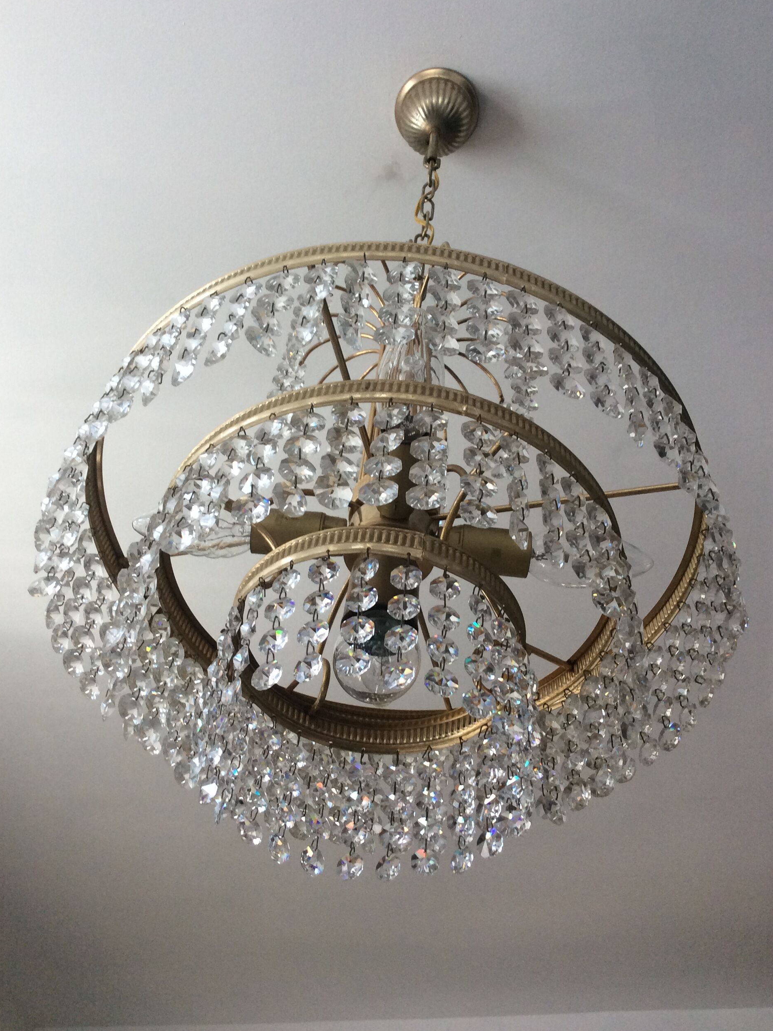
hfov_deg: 42.9
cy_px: 501
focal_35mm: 33
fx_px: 983
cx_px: 389
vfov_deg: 55.3
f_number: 2.4
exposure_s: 1/100
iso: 64
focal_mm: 3.3
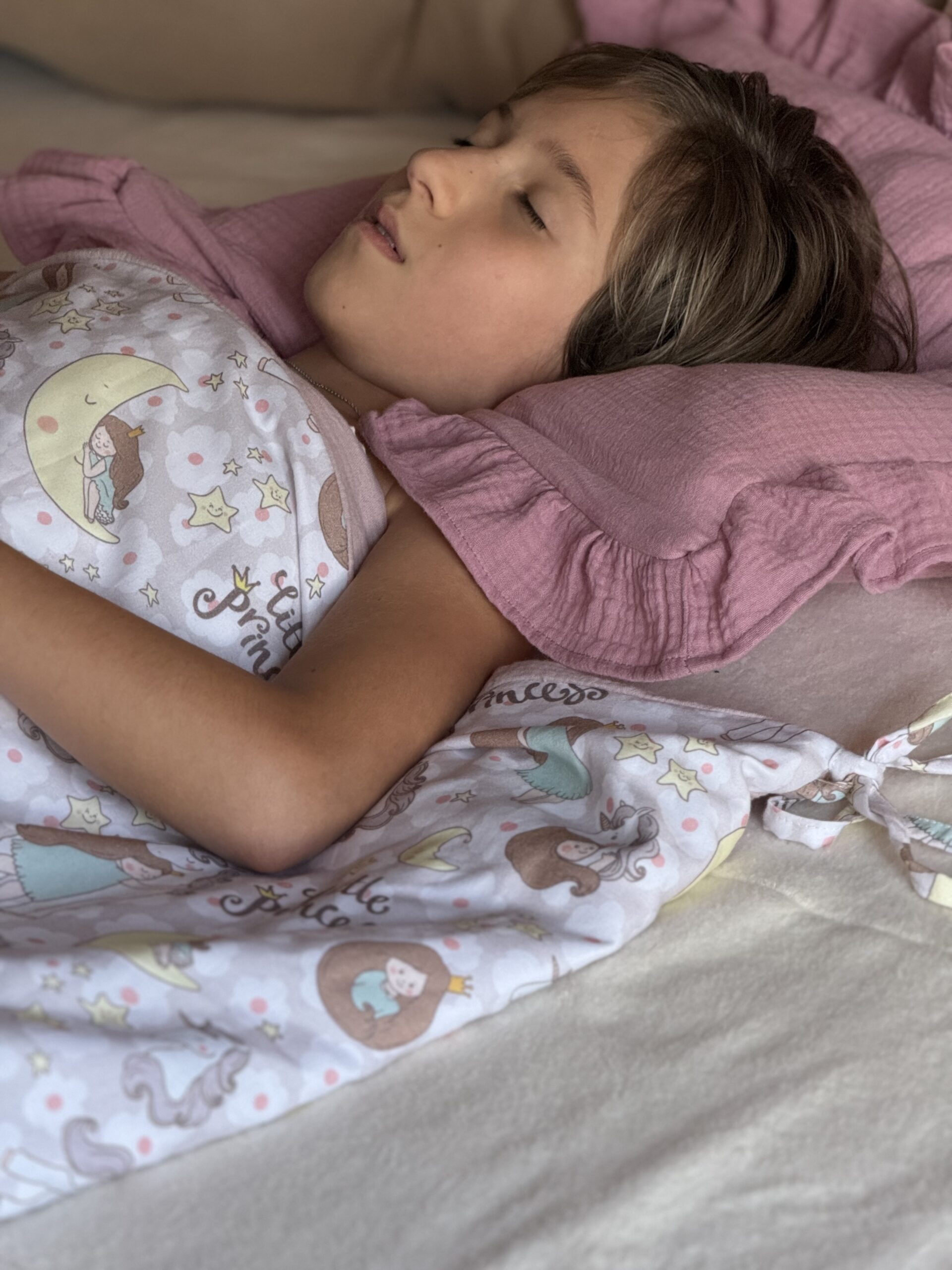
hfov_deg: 12.3
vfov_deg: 16.4
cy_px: 635
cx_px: 476
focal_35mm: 120
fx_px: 4400
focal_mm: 15.66
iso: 320
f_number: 2.8
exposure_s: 1/71
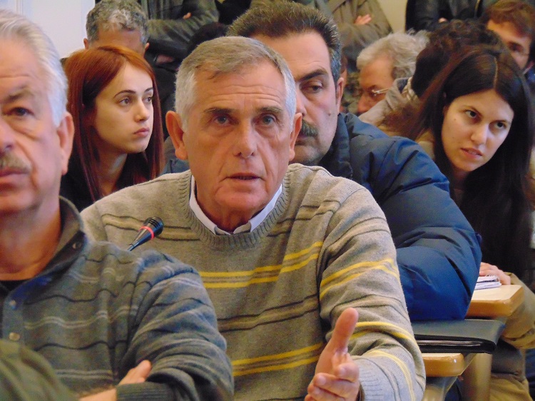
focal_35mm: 203
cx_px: 268
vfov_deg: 7.3
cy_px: 200
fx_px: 3136
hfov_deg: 9.7
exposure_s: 1/60
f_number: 4.1
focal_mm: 36.4
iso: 800
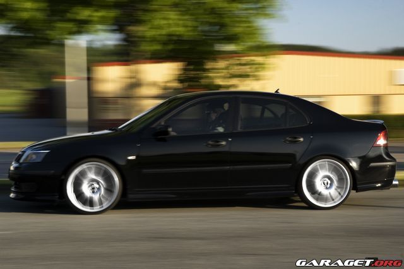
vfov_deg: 18.2
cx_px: 202
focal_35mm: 75
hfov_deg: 27.0
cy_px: 134
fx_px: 841
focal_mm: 50
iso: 200
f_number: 14
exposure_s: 1/30
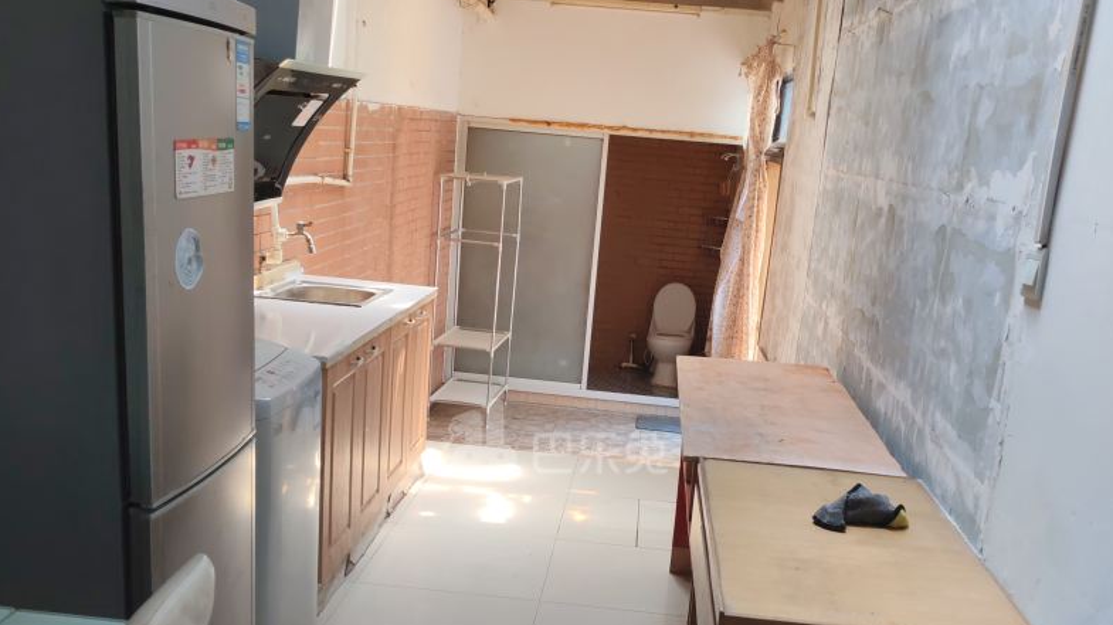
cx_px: 554
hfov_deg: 50.5
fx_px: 1180
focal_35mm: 40
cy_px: 439
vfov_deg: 29.4
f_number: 1.95
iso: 100
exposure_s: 1/100
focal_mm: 5.52
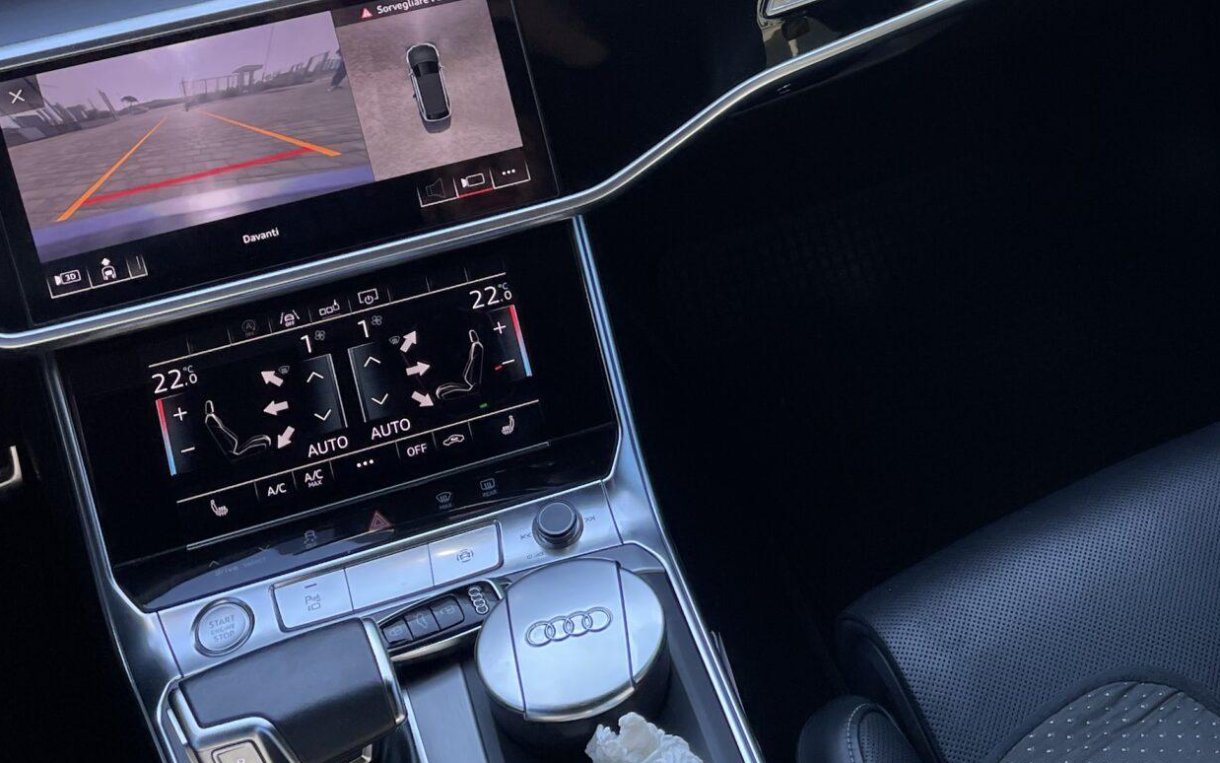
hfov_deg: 35.0
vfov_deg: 22.5
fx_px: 1895
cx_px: 901
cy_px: 158
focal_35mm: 57
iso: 32
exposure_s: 1/247
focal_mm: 4.2
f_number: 1.6
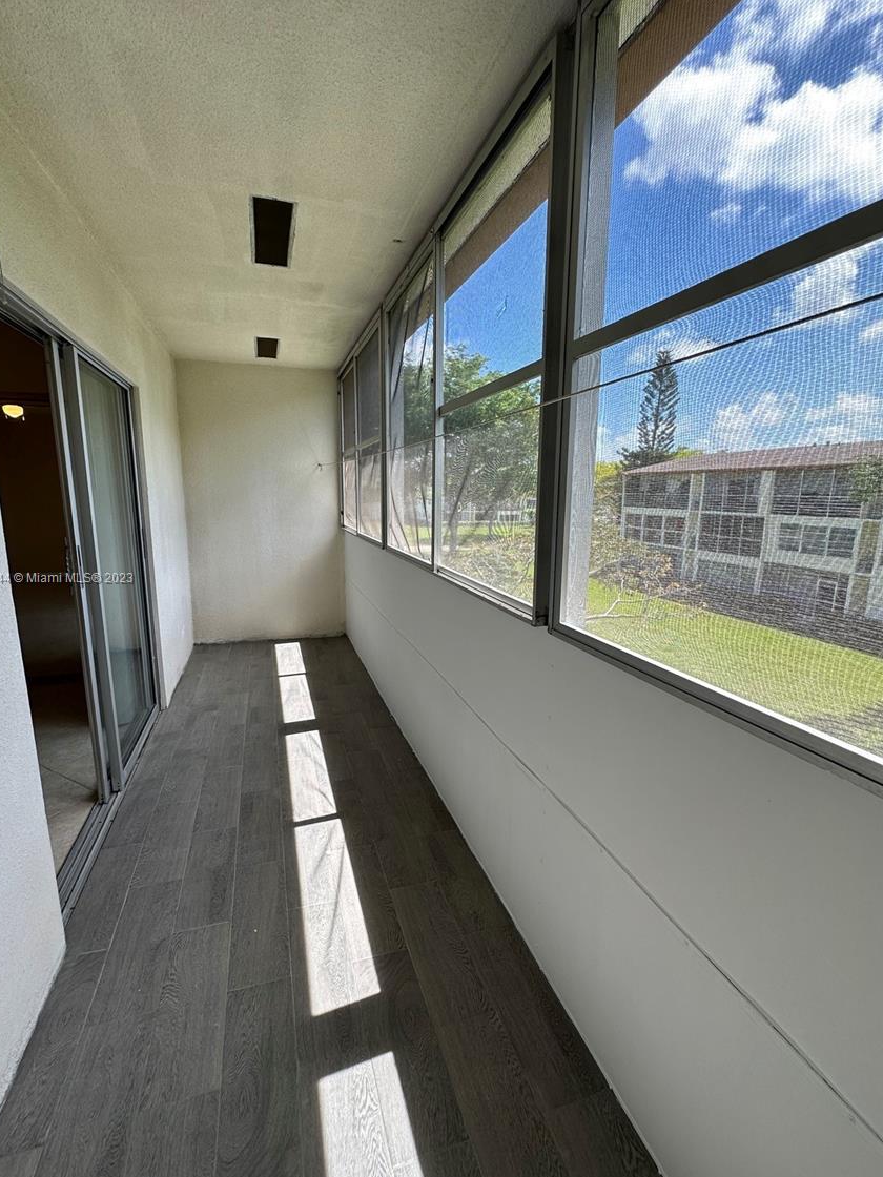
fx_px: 510
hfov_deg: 81.7
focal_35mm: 15
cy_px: 579
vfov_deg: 98.2
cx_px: 414
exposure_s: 1/258
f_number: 2.2
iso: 40
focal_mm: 2.22
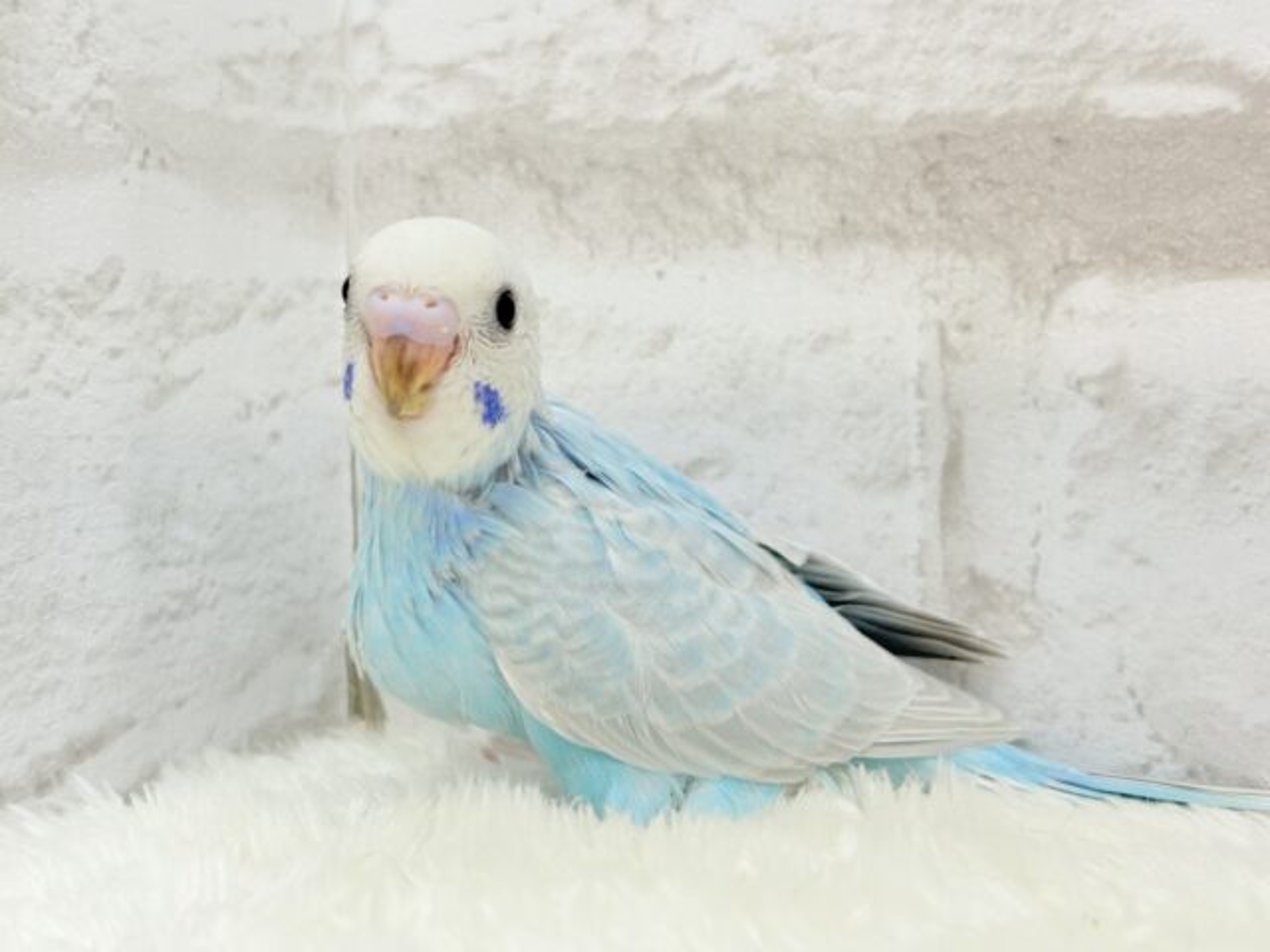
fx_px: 1908
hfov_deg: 36.8
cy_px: 476
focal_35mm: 52
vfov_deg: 28.0
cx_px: 635
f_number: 1.6
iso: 80
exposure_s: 1/100
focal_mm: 5.96
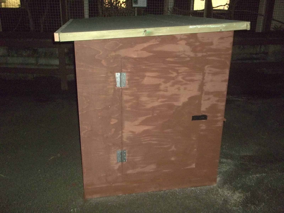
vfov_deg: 42.9
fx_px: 271
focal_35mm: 33
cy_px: 106
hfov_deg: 55.4
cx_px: 142
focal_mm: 5.9
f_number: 3.3
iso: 400
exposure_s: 1/30
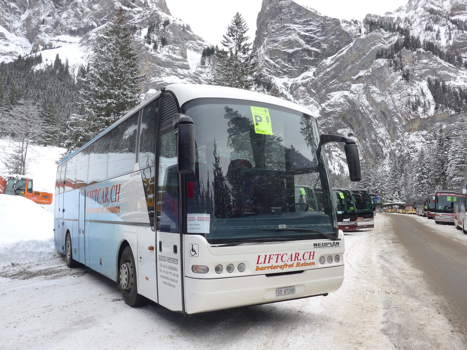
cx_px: 234
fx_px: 391
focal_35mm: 29
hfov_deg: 61.7
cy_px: 175
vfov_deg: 48.2
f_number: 2.8
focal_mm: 6
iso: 80
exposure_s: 1/400
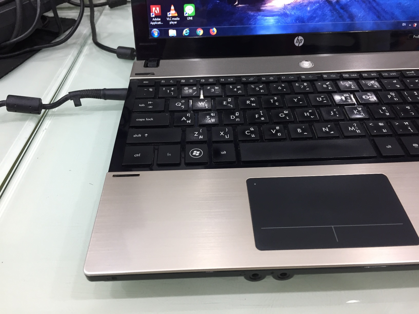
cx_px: 210
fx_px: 351
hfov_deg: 61.7
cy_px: 157
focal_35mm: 29
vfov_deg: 48.2
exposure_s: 1/33
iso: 125
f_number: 2.2
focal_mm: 4.15
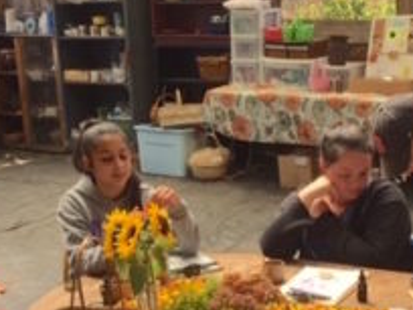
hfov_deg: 27.1
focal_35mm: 71
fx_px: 847
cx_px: 302
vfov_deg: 20.3
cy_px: 287
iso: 32
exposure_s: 1/733
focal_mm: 4.15
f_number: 2.2
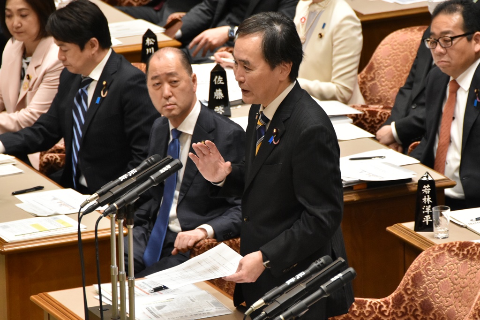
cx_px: 240
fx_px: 3399
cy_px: 160
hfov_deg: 8.1
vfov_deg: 5.4
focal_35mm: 255
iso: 3200
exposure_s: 1/160
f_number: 6.3
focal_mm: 170
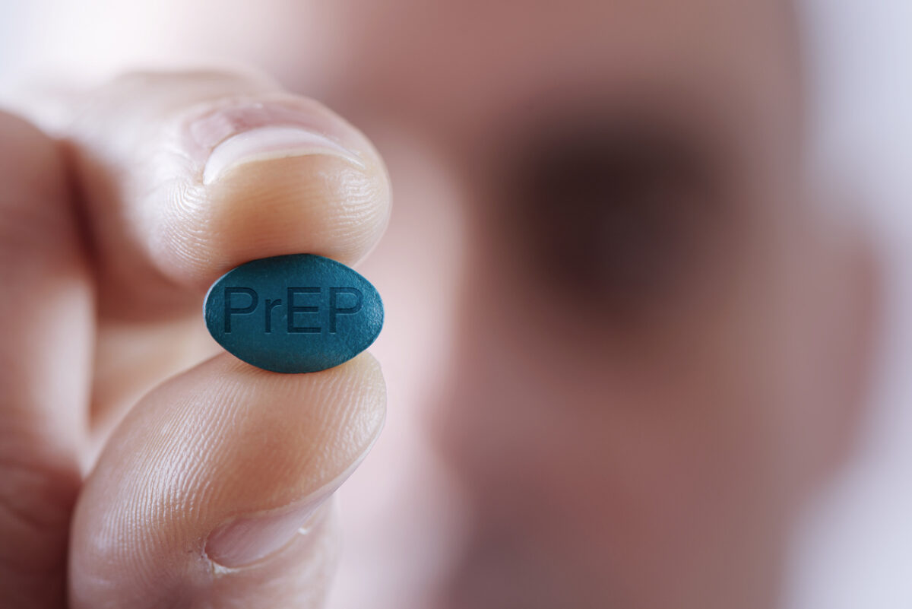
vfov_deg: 13.1
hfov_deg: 19.4
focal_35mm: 105
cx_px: 456
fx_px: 2661
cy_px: 304
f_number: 10
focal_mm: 105
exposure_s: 1/125
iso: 64
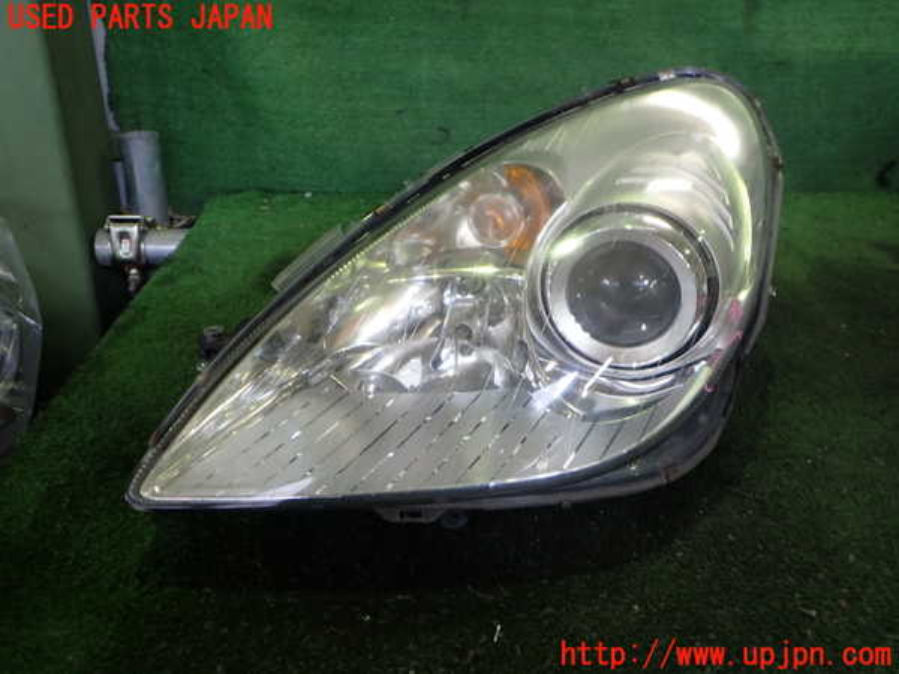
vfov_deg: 46.8
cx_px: 450
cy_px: 337
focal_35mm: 30
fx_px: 779
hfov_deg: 60.0
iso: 200
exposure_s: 1/40
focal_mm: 5.4
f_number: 2.3
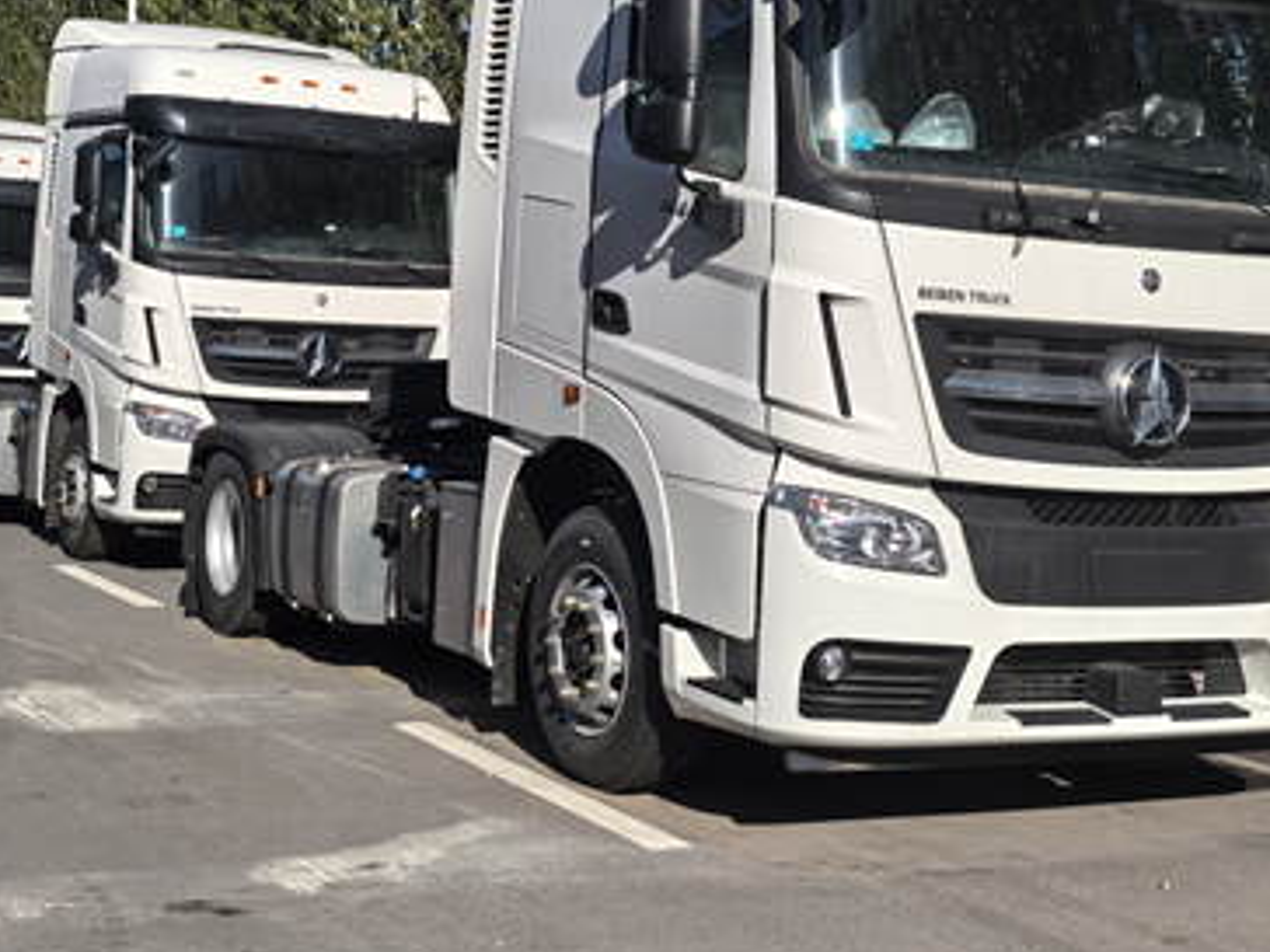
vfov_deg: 25.9
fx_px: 2055
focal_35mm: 56
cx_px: 506
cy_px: 279
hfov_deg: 34.2
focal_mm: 5.75
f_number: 1.4
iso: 50
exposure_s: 1/10870
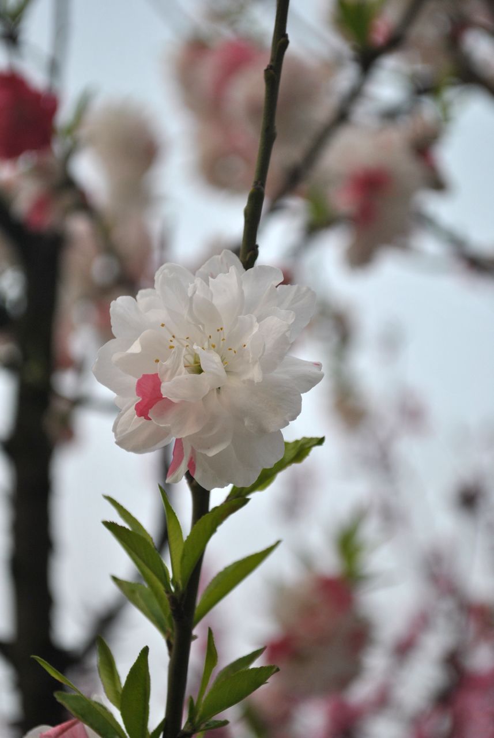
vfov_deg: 24.6
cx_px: 247
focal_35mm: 82
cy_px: 369
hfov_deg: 16.6
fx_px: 1693
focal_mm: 55
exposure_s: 1/800
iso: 200
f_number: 5.6
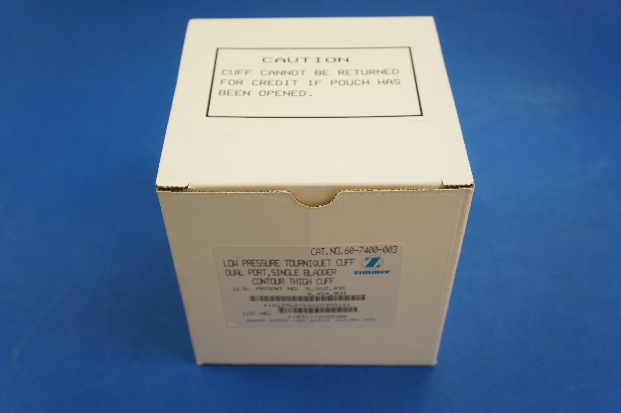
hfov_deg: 49.6
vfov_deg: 34.1
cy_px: 206
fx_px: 672
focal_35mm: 39
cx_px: 310
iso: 400
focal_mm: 26
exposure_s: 1/60
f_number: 4
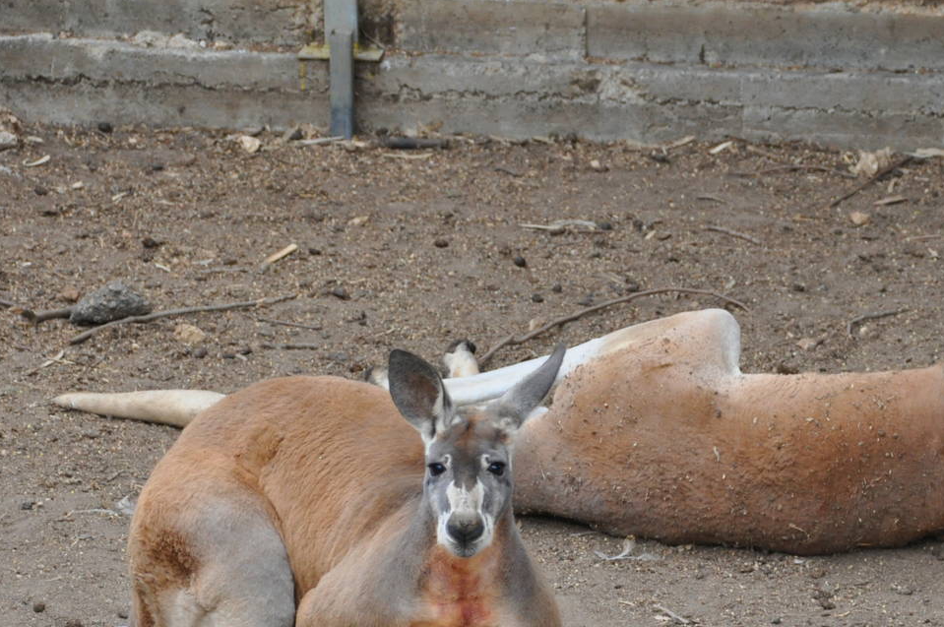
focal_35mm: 338
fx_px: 8848
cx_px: 626
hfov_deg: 6.1
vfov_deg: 4.1
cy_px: 520
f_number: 6.3
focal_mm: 135
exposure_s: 1/500
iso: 1000
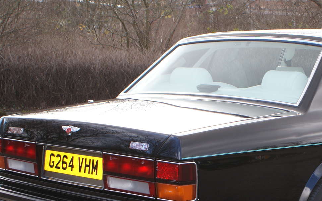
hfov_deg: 21.3
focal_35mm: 95
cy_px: 173
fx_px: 834
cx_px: 295
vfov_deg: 13.7
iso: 100
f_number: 5.6
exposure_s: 1/80
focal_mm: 30
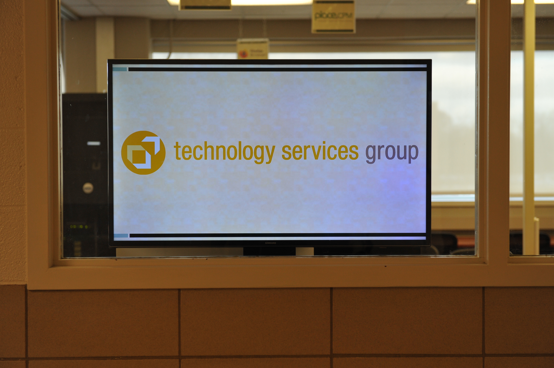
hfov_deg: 28.9
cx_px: 277
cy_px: 184
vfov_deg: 19.4
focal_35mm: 70
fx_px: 1077
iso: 1000
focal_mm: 70
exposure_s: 1/100
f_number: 5
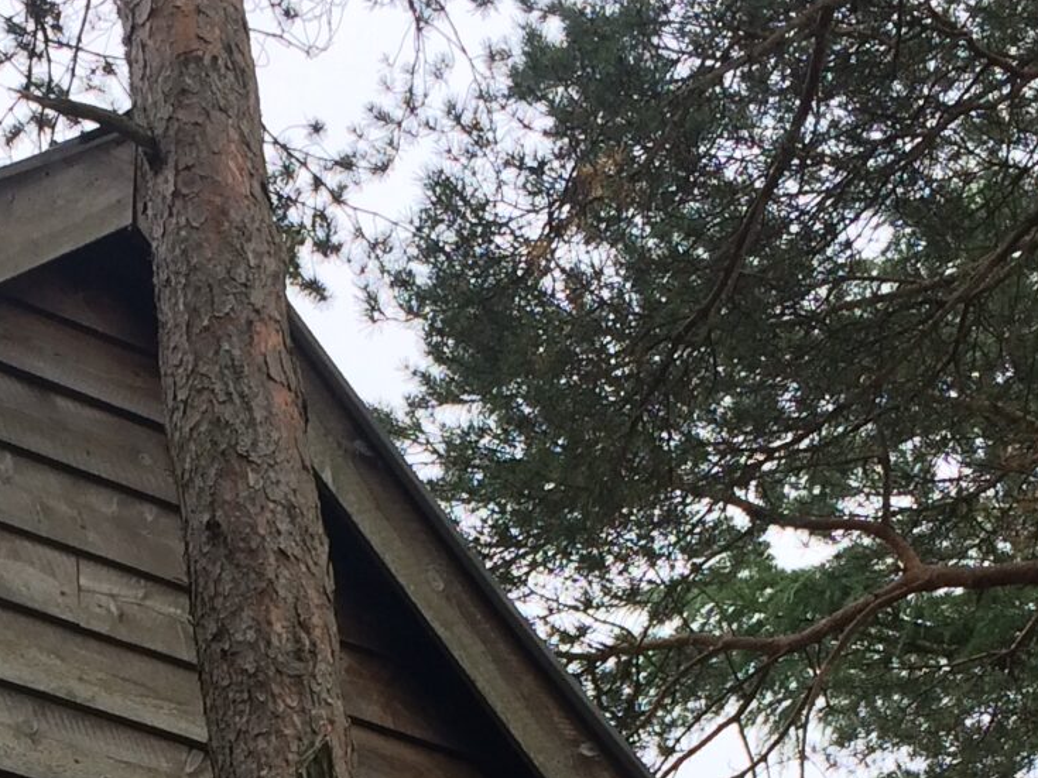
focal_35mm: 101
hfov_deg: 19.2
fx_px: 3028
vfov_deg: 13.8
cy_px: 1147
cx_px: 153
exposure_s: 1/500
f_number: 2.2
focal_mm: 4.15
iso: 32
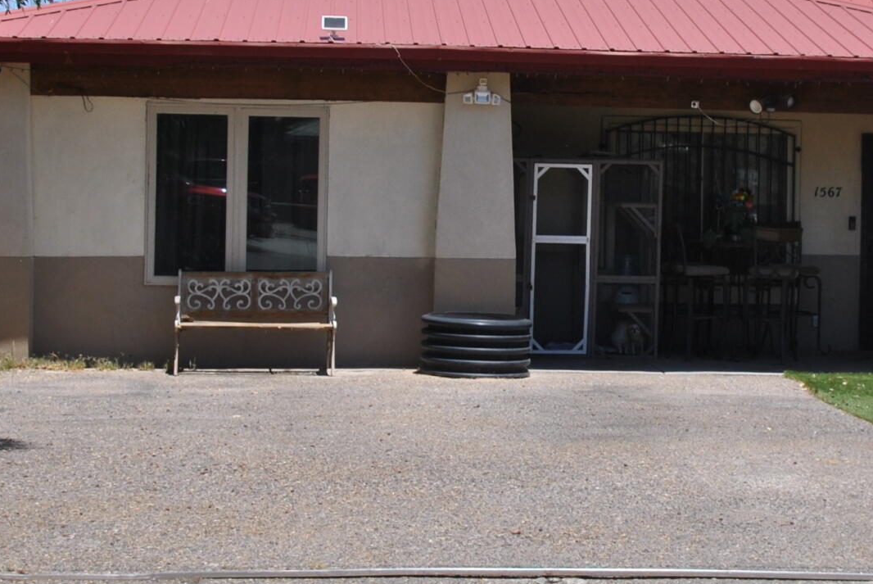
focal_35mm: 76
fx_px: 1845
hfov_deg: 26.4
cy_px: 190
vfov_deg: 17.9
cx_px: 595
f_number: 8
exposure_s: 1/250
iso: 100
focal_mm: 18
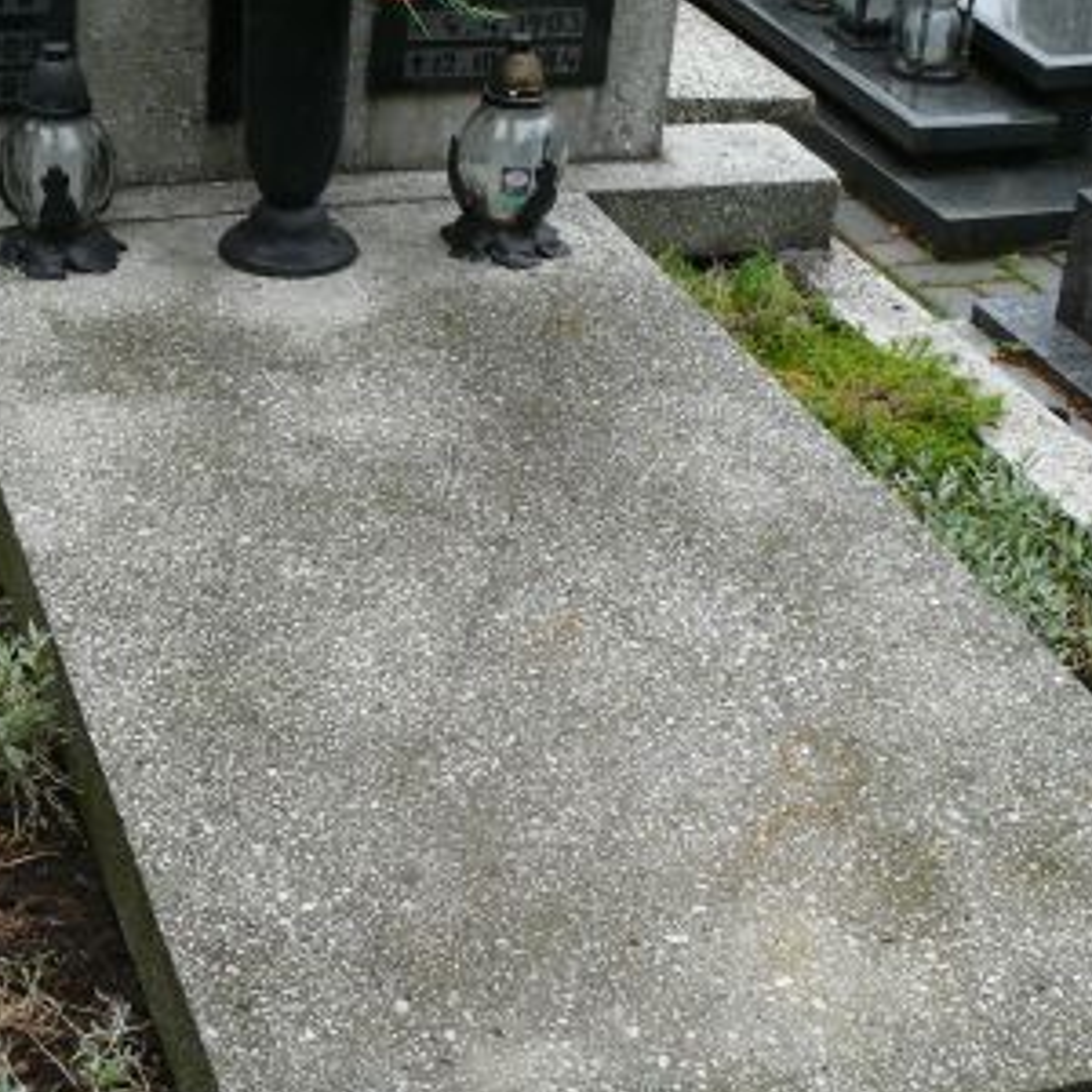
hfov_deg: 25.8
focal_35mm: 66
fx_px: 2356
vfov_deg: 26.1
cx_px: 291
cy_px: 571
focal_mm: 7.4
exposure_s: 1/100
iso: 100
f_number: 3.2
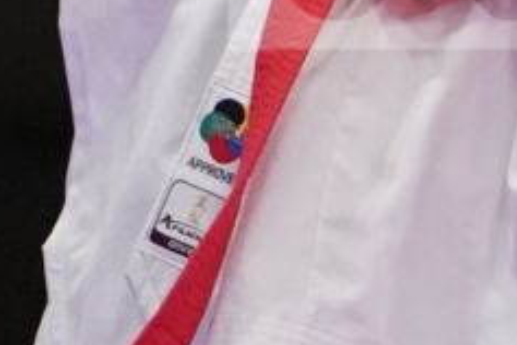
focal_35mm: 1878
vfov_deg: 0.7
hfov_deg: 1.1
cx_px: 432
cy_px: -926
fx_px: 26968
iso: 4000
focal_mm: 165
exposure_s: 1/1000
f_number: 2.8
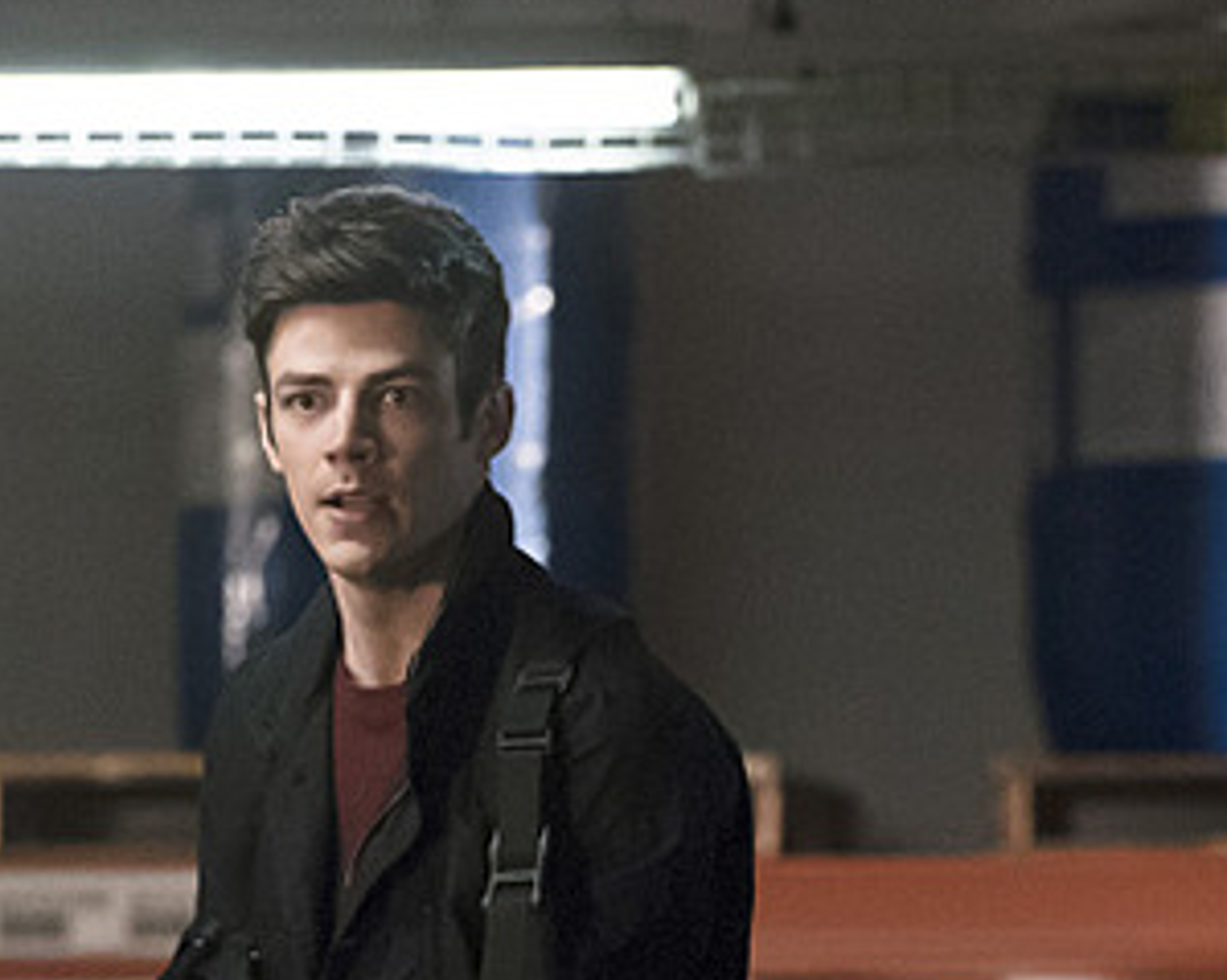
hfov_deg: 4.0
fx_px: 17788
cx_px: 406
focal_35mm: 490
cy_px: 1005
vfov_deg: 3.2
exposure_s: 1/250
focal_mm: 200
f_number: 5
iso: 12800
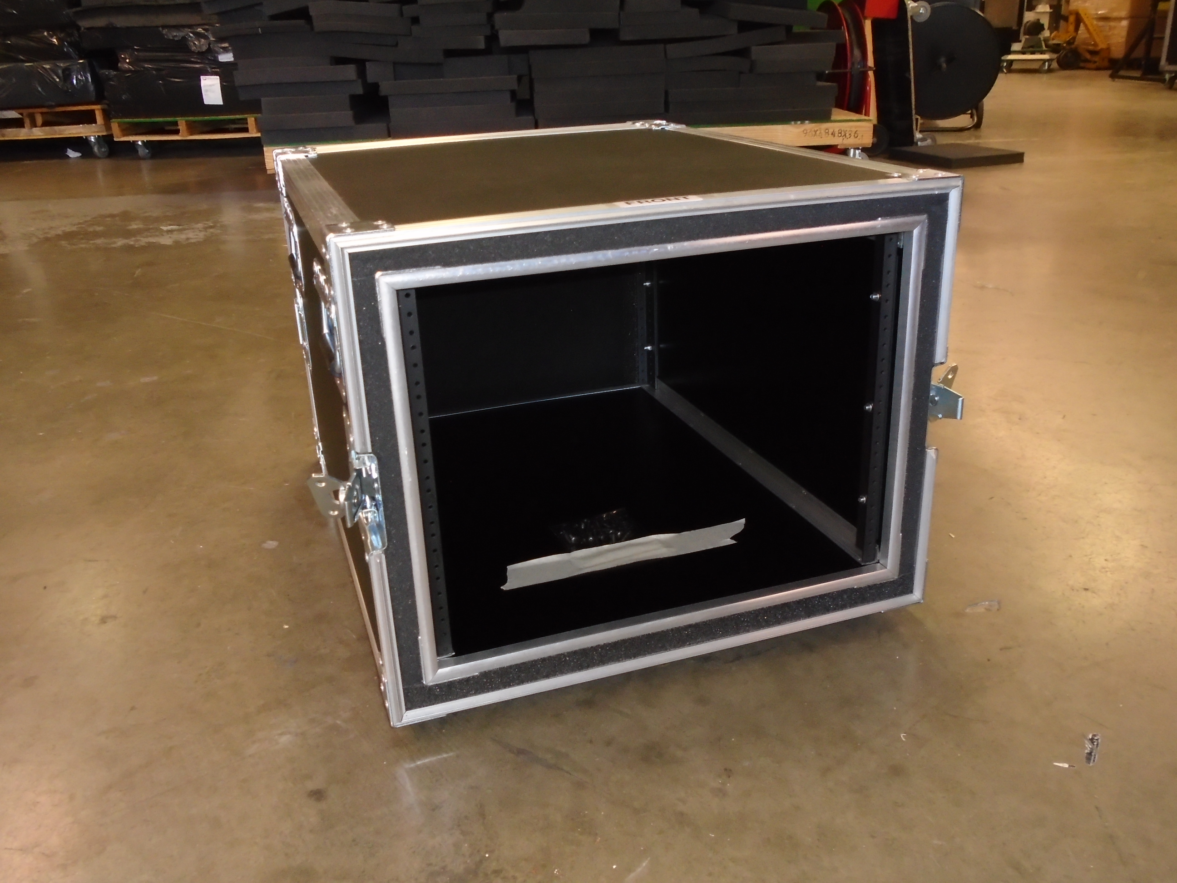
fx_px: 1054
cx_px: 588
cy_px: 442
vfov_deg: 45.4
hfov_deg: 58.4
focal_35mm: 31
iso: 320
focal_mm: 5.5
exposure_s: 1/40
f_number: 3.5
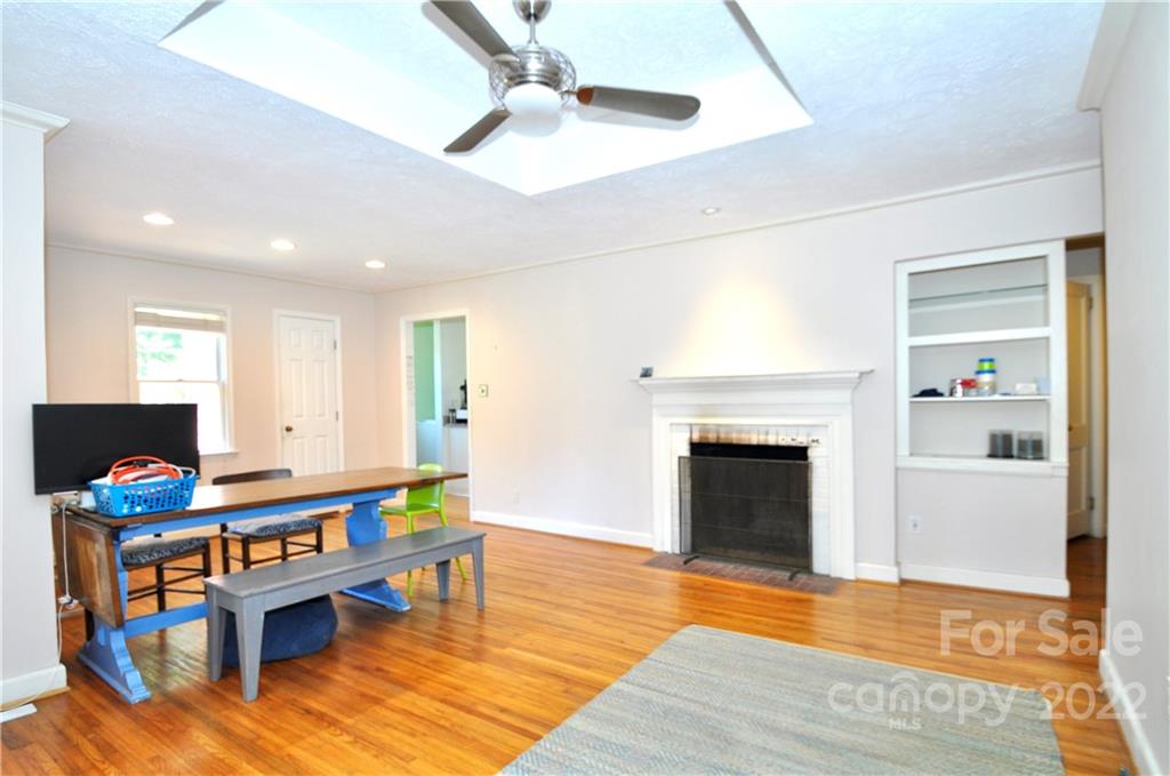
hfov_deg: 90.1
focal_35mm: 18
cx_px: 585
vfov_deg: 67.2
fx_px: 584
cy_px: 388
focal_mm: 12
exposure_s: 1/60
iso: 640
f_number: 4
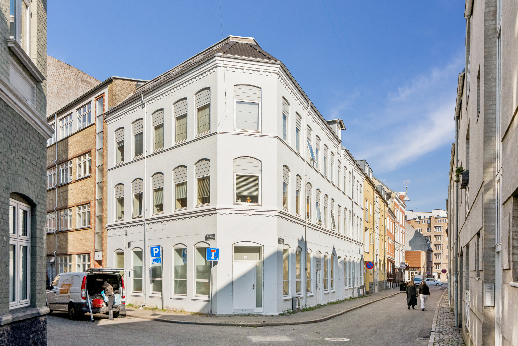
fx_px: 432
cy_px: 173
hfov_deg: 61.9
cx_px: 259
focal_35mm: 30
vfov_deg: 43.6
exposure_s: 1/1250
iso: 800
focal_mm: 30
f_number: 11
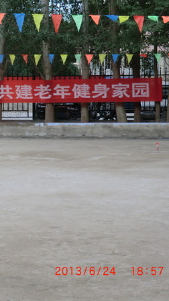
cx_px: -11
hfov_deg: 10.8
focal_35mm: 111
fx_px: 884
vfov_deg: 19.3
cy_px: 150
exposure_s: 1/100
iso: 64
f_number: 4.6
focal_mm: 13.6
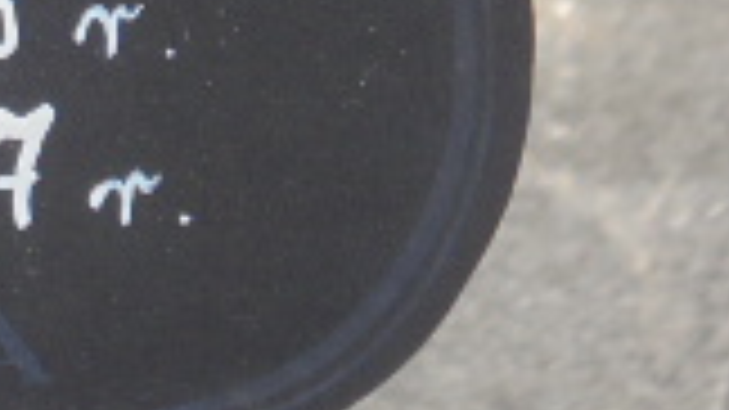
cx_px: -351
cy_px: -284
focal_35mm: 461
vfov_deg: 2.6
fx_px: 8908
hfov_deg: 4.7
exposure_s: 1/250
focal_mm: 19.2
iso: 100
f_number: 5.1
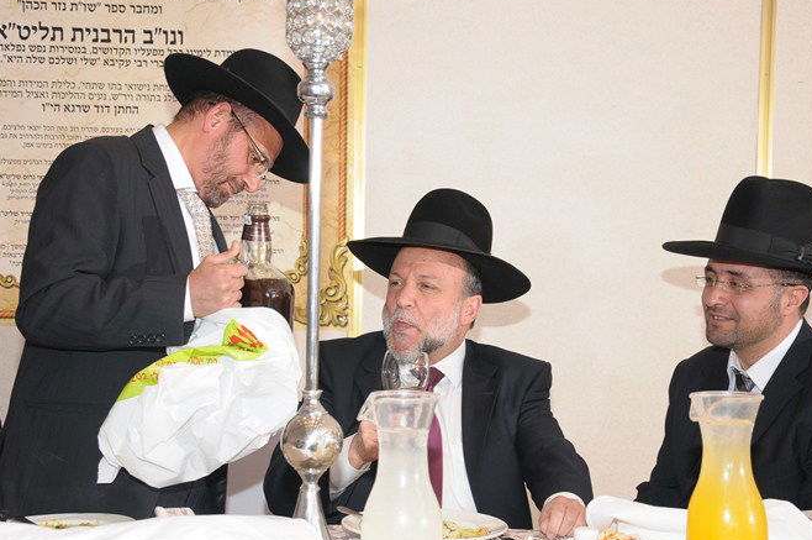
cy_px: 290
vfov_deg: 21.8
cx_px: 433
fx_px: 1397
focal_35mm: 62
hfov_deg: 32.4
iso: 320
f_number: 5.6
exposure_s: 1/80
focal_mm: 34
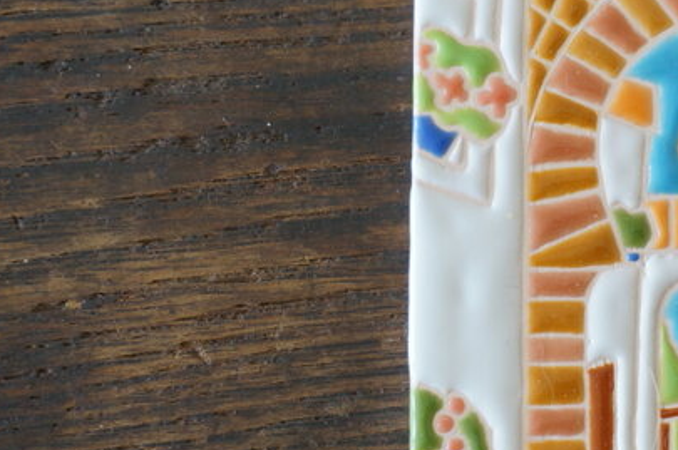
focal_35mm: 146
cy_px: 219
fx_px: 2750
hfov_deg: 13.7
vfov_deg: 9.4
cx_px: 788
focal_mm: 41
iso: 400
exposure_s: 1/80
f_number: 5.6
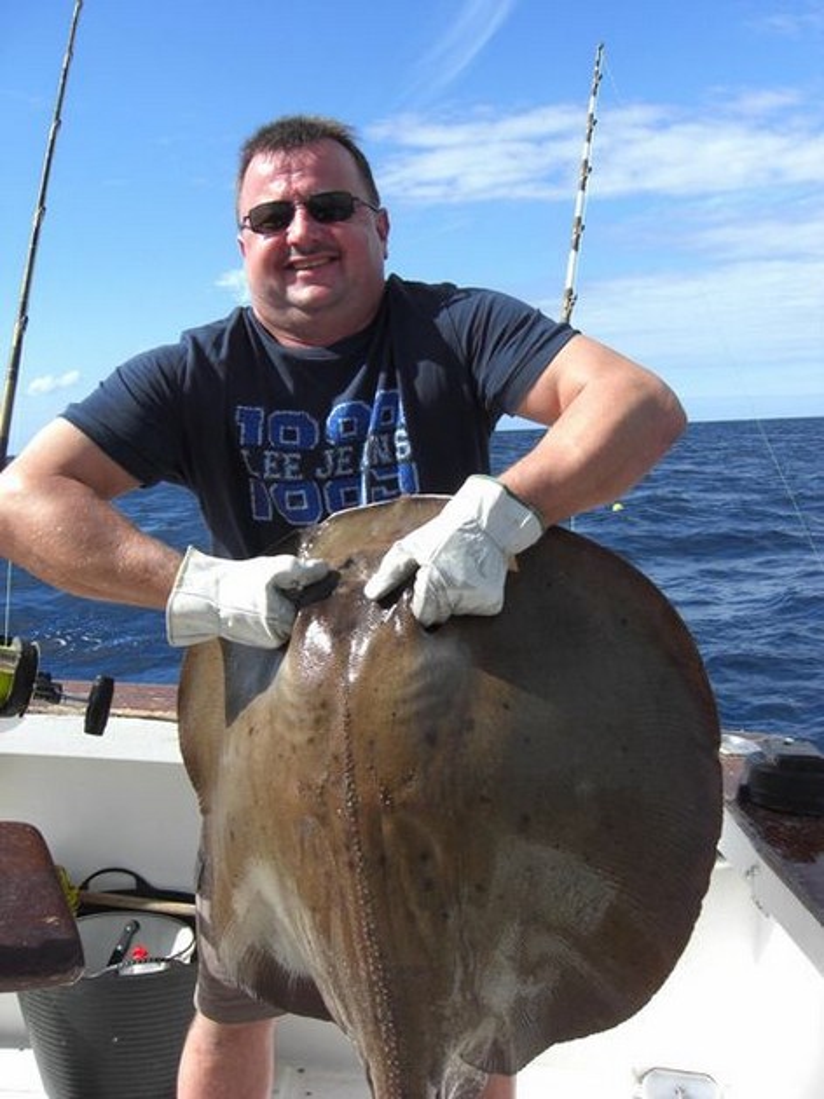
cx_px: 412
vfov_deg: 49.0
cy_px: 550
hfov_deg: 37.7
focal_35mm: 38
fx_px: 1207
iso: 80
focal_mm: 7.9
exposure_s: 1/640
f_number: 4
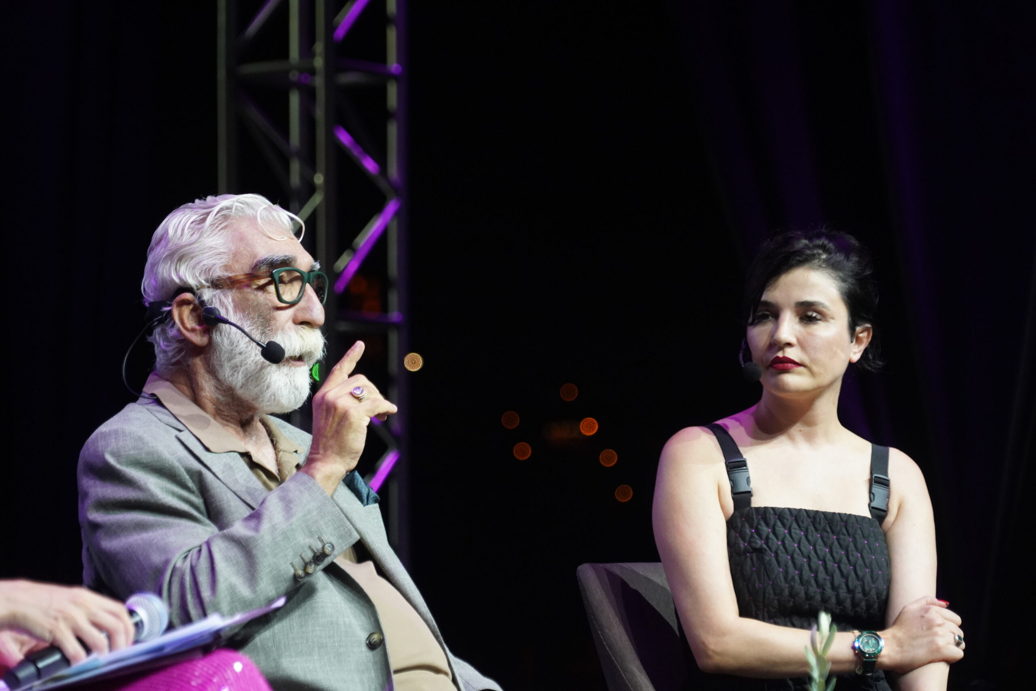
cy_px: 346
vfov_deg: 8.1
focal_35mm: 169
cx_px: 518
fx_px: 4863
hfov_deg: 12.2
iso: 5000
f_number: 6.3
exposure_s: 1/160
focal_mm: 169
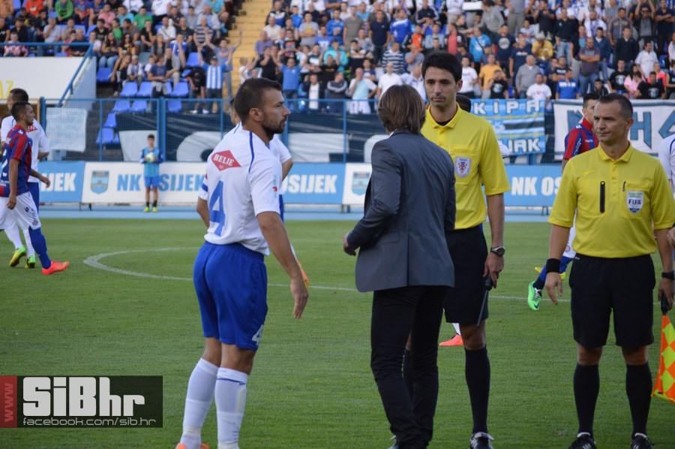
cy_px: 224
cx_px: 338
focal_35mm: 183
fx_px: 3427
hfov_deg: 11.2
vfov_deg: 7.5
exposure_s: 1/200
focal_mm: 122
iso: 400
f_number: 5
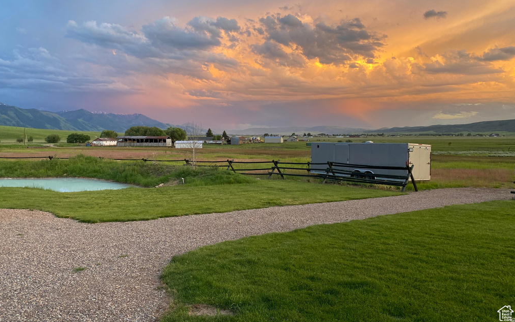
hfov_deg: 66.5
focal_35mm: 28
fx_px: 393
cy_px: 129
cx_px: 256
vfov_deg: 44.3
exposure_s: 1/121
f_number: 1.8
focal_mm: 4.25
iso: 80
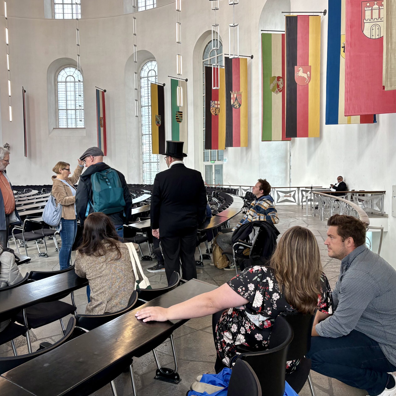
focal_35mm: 31
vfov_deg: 52.5
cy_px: 196
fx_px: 401
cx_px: 175
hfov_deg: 52.4
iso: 100
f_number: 1.6
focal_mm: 5.96
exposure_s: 1/121
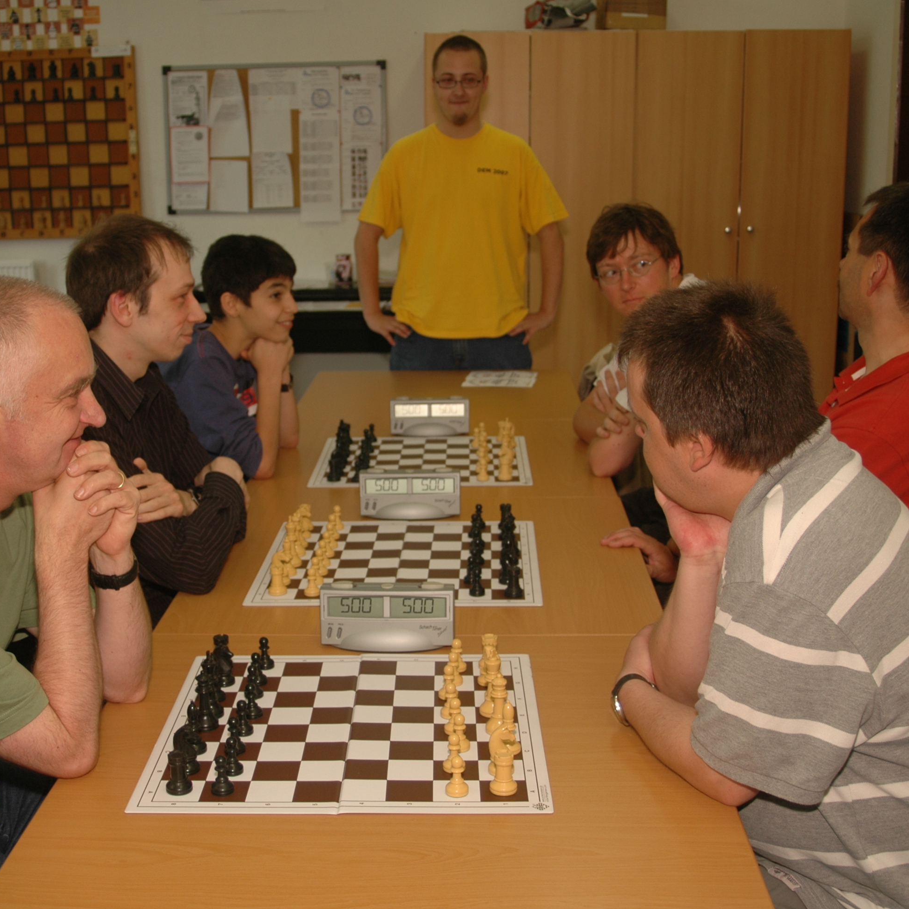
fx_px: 1396
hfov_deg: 36.0
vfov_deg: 36.1
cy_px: 457
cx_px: 389
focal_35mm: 47
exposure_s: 1/60
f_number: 4
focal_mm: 24
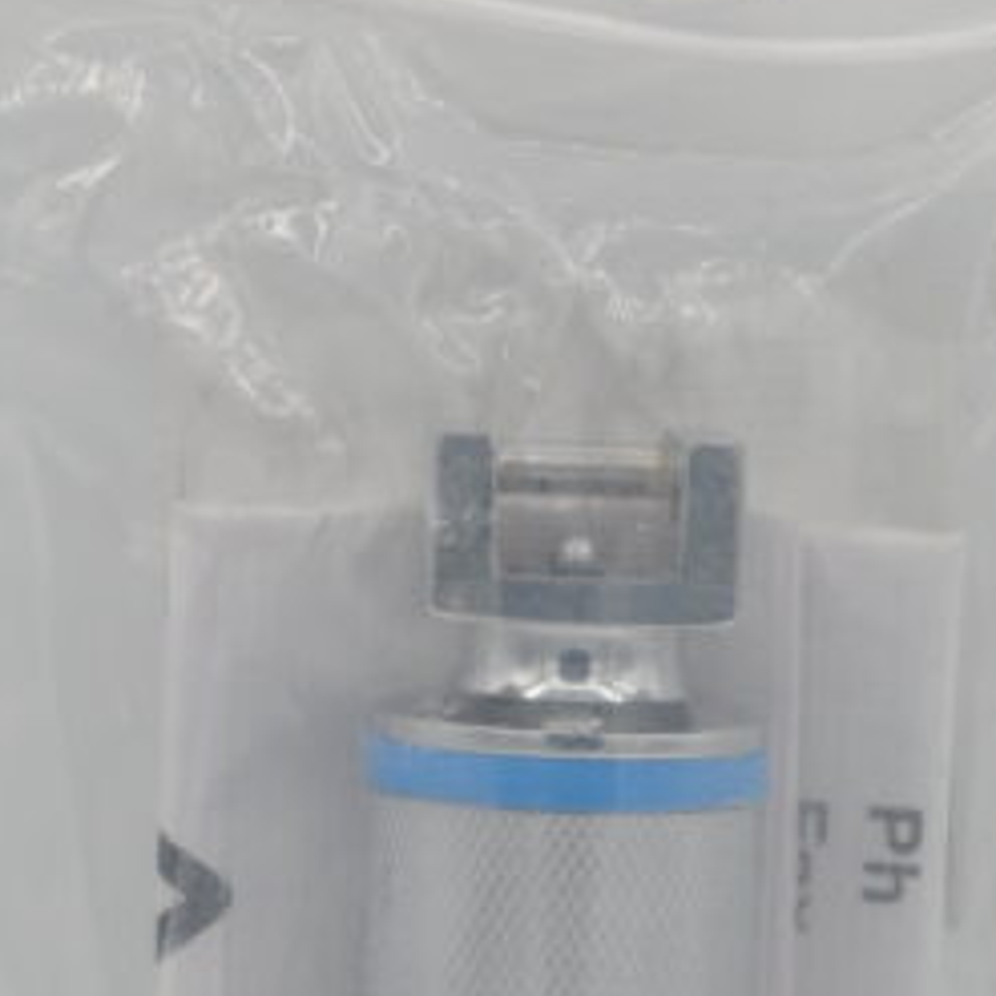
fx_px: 6055
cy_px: 986
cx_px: 524
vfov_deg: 9.3
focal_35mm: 186
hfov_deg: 9.4
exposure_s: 1/180
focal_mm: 40
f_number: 6.7
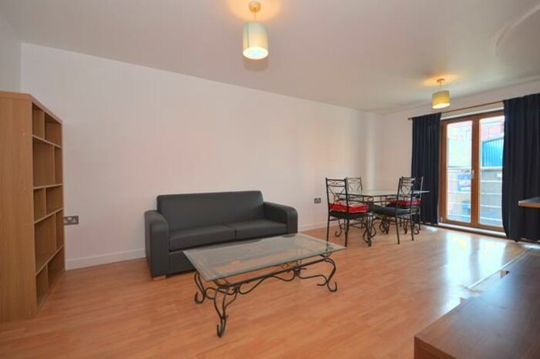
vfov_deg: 77.3
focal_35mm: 15
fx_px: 225
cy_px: 180
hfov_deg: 100.4
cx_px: 270
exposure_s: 1/60
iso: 400
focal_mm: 10
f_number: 4
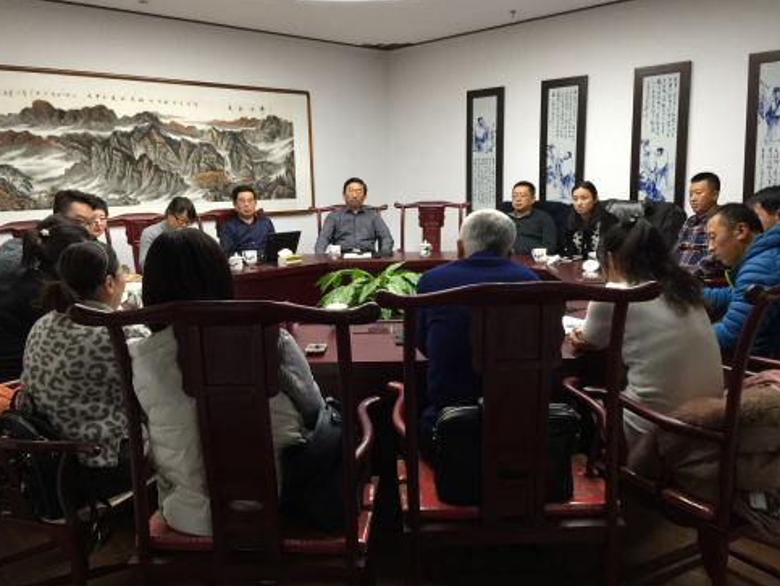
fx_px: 676
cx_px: 384
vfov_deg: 46.8
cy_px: 299
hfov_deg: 59.9
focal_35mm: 30
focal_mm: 4.15
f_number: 2.2
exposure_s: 1/17
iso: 160
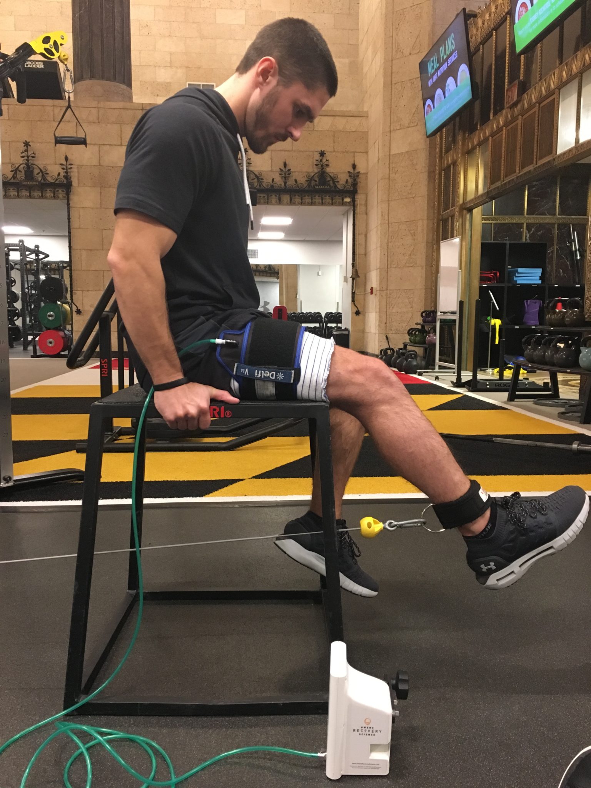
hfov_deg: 48.2
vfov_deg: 61.7
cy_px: 394
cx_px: 296
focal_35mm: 29
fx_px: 660
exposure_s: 1/20
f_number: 2.2
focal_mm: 4.15
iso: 200
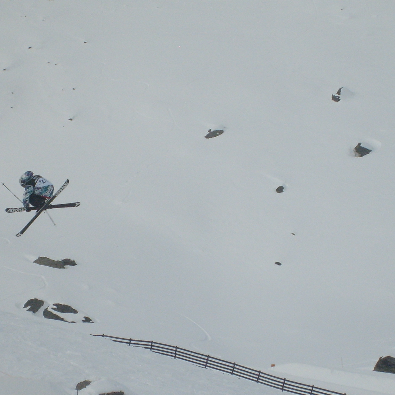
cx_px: 68
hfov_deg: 8.9
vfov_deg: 8.9
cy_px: 256
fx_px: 2530
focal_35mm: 196
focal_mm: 17.4
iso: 80
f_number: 12.4
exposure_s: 1/250
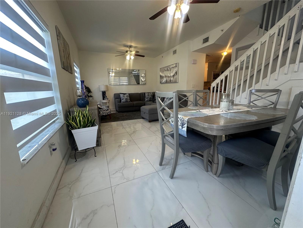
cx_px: 152
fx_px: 123
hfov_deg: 102.1
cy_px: 114
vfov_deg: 85.7
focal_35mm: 14
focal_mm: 2.22
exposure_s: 1/60
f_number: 2.2
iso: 160
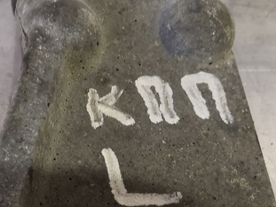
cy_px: 173
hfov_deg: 21.6
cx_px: 40
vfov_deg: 16.4
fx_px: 709
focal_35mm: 89
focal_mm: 3.95
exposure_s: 1/50
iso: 160
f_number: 1.8
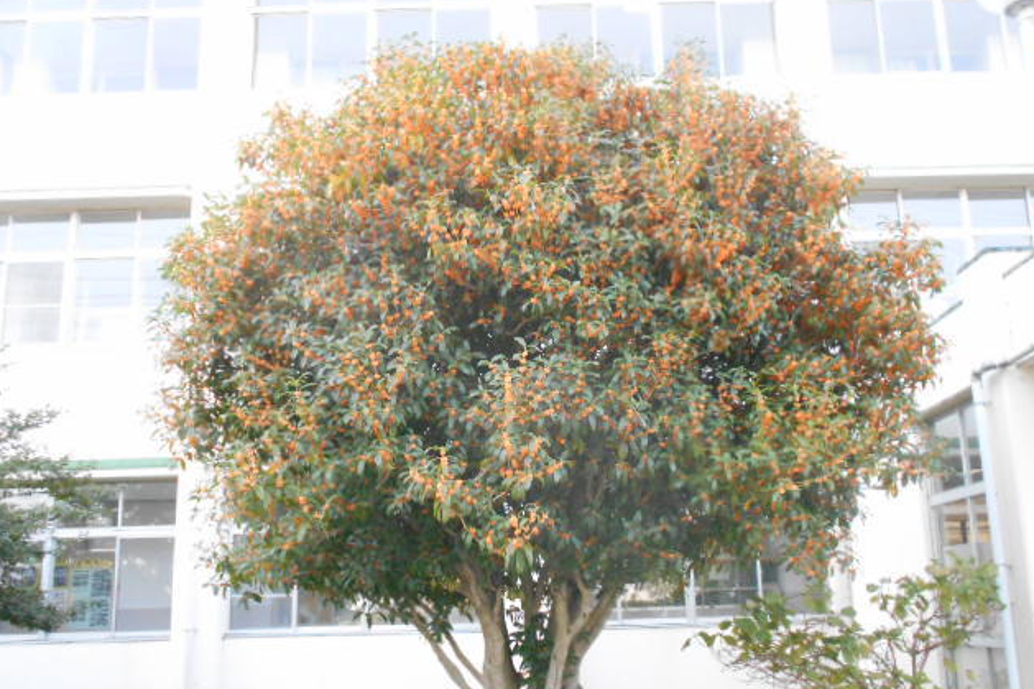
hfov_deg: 53.1
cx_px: 523
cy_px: 386
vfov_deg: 36.8
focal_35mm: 36
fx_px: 1034
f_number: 3.6
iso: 720
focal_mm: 5.8
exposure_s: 1/250
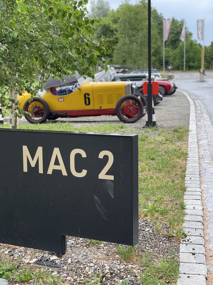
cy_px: 142
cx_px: 106
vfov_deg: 30.3
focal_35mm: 64
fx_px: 525
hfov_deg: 22.9
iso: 25
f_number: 2.2
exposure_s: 1/121
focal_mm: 7.5
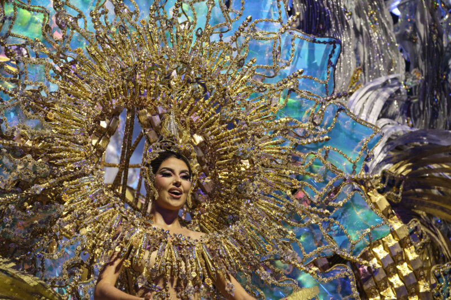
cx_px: 226
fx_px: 1641
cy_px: 150
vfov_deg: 10.5
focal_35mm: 131
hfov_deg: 15.7
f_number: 3.6
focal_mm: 87.1
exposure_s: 1/320
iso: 1250
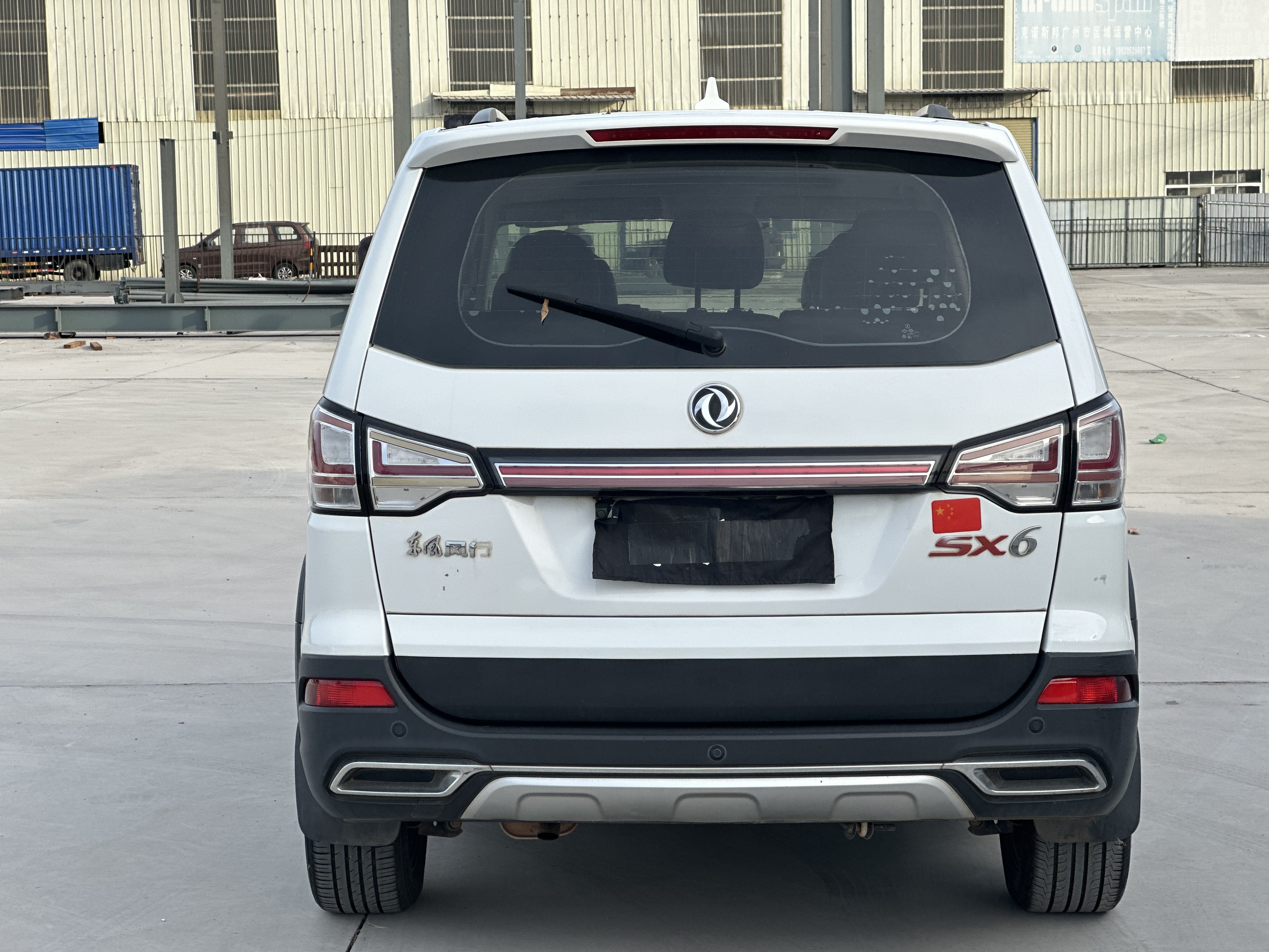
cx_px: 634
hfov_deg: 25.3
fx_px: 2823
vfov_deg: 19.1
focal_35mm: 77
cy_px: 476
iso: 25
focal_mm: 9
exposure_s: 1/281
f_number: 2.8
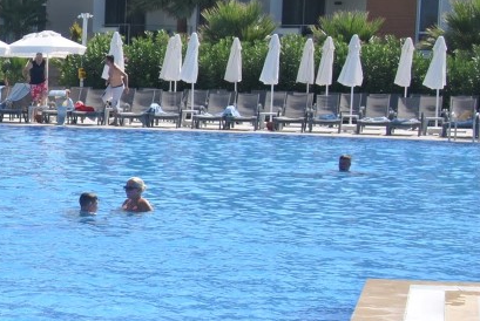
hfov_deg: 13.7
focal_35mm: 143
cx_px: -159
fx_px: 1909
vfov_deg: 9.6
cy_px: 162
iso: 100
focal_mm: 34
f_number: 8
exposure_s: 1/250
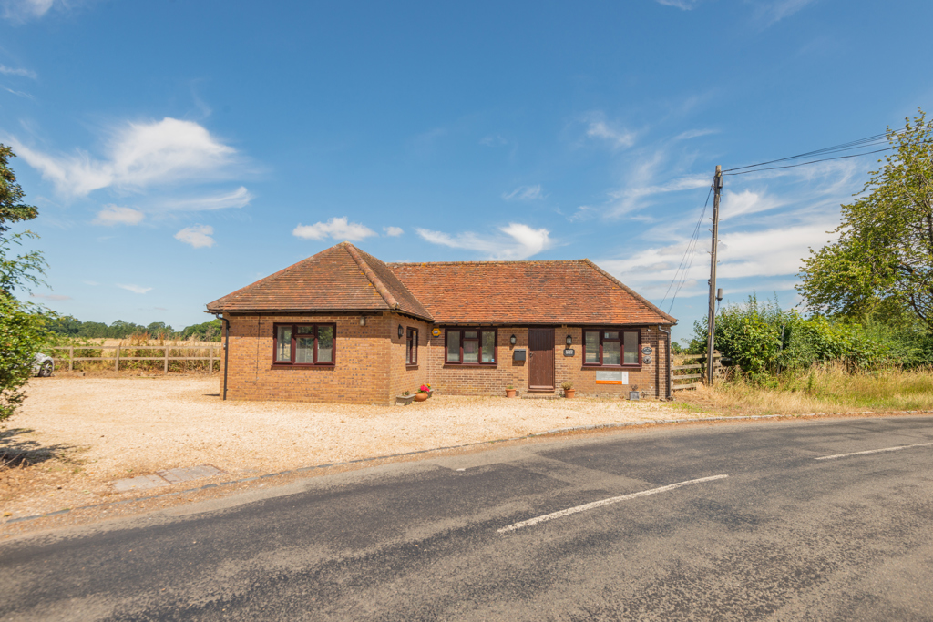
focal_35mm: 18
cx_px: 466
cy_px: 311
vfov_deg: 67.4
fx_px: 467
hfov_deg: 90.0
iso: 125
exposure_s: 1/250
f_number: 8
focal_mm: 18
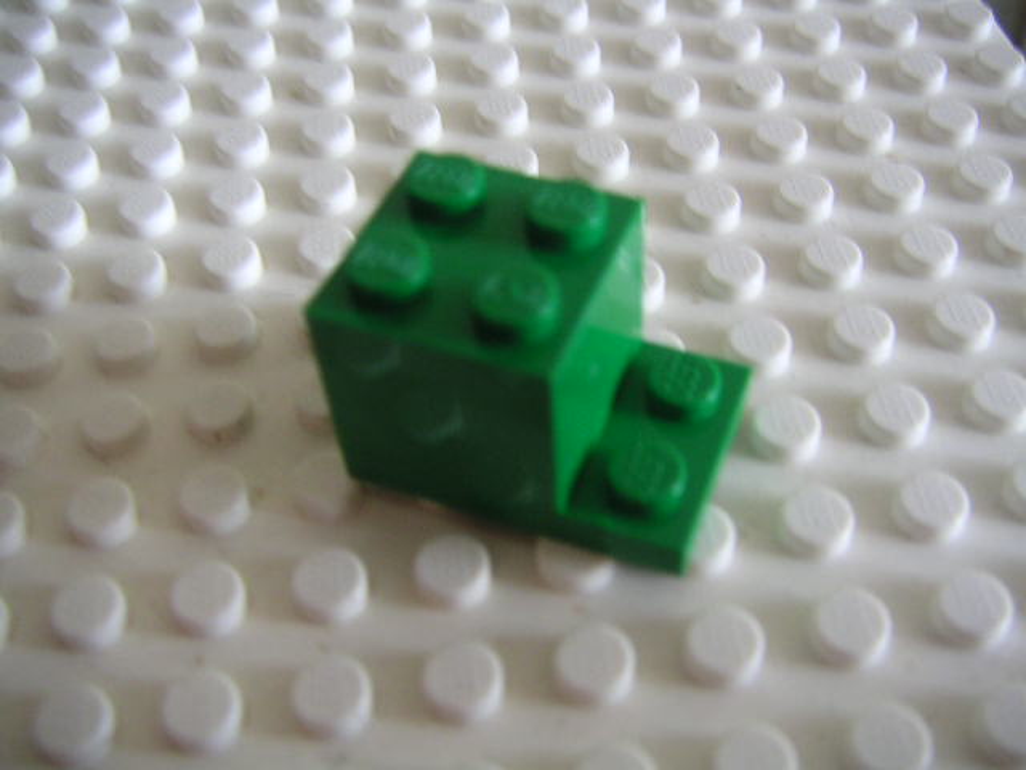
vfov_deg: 37.7
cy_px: 385
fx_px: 1126
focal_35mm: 38
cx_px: 513
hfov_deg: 49.0
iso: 100
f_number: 2.8
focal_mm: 6
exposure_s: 1/10
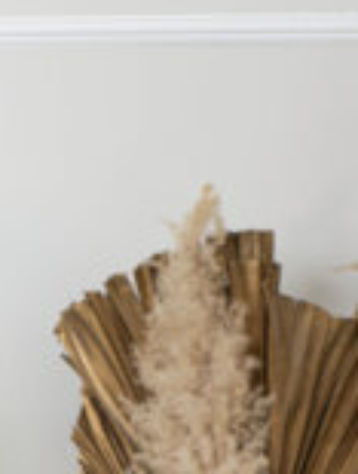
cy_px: 1083
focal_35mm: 232
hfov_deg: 6.3
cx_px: -321
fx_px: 3186
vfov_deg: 8.0
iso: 100
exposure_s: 1/80
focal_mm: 50
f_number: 5
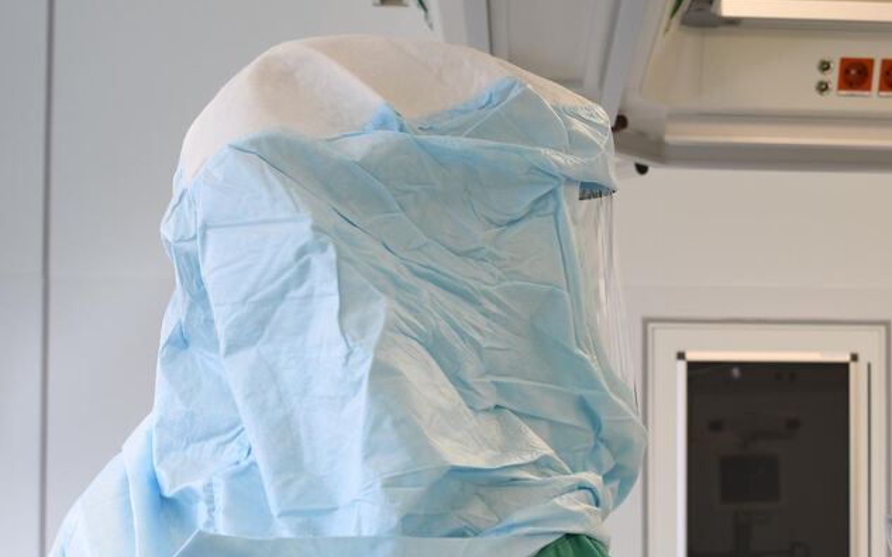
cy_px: 426
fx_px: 1409
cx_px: 676
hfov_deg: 34.3
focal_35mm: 58
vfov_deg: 22.1
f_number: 4
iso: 250
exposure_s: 1/80
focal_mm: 20
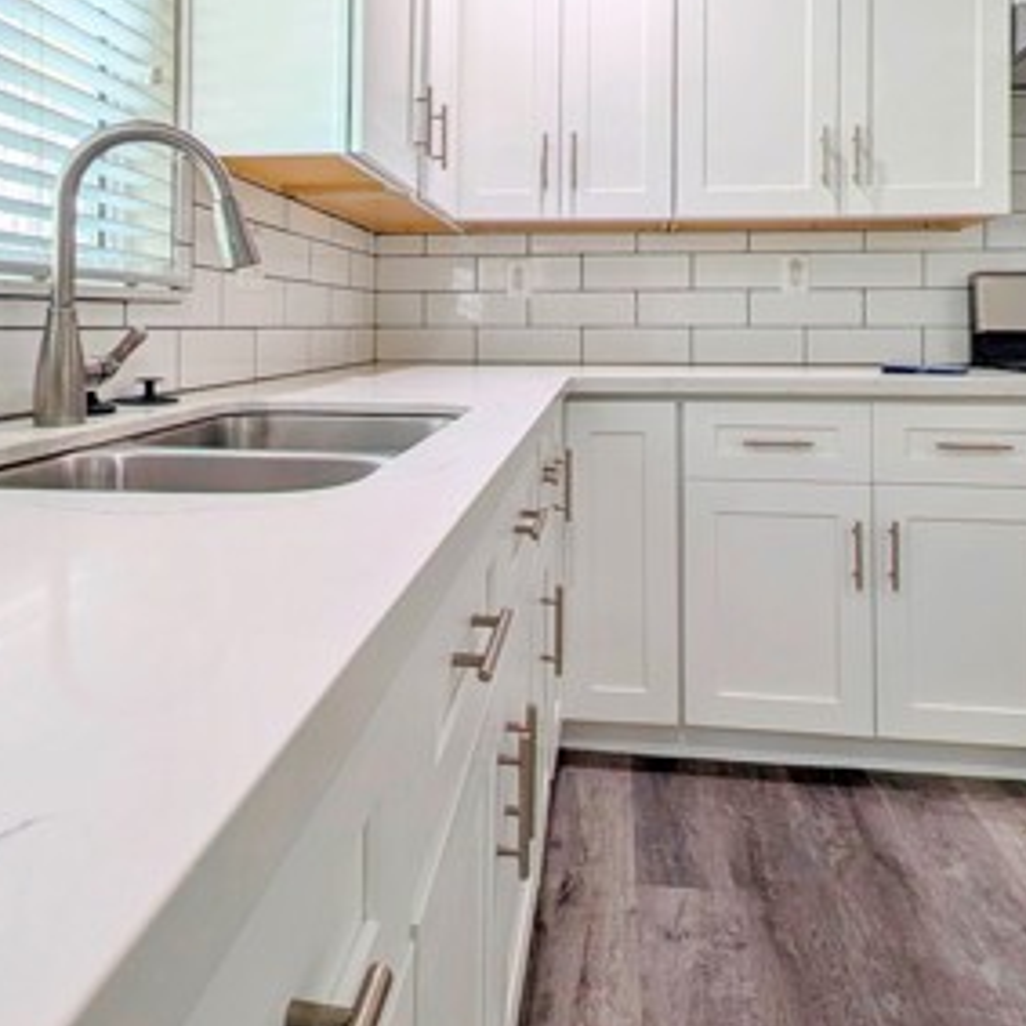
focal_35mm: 24
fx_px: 805
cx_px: 497
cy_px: 317
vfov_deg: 62.9
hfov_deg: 65.0
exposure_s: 1/120
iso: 49
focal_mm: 2.23
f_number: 1.95
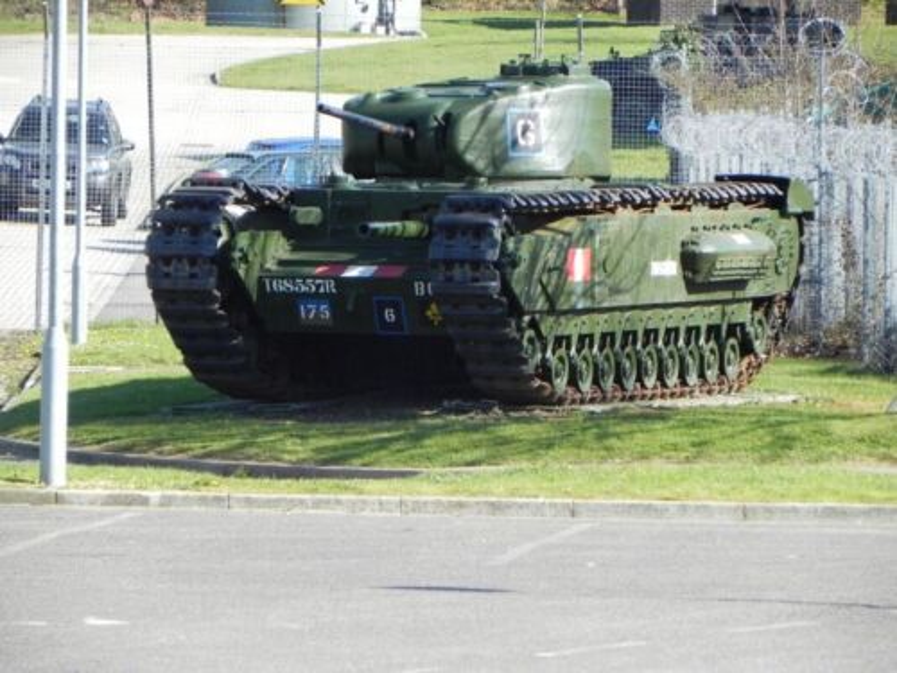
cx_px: 448
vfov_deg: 4.4
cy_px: 336
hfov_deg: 5.9
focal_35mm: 337
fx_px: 8733
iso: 160
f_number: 5
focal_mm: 59.9
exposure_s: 1/297
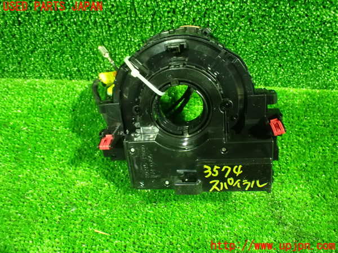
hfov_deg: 60.0
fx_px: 293
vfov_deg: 46.8
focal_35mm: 30
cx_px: 169
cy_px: 126
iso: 1600
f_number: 2.3
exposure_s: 1/20
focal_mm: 5.4
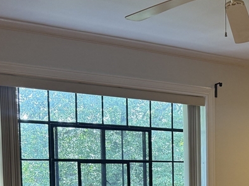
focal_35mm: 62
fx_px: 446
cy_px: 202
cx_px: 273
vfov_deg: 22.4
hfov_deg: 28.4
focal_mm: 6.76
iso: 200
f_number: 1.78
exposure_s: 1/120
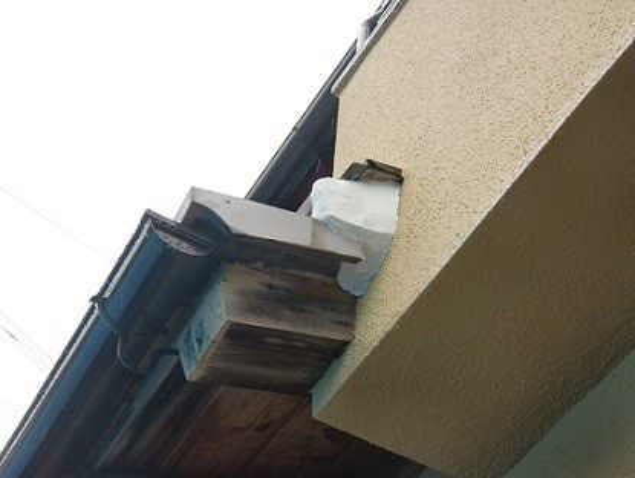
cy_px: 239
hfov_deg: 29.4
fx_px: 1212
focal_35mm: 66
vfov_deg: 22.3
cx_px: 318
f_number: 4.6
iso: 64
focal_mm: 11.5
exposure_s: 1/125
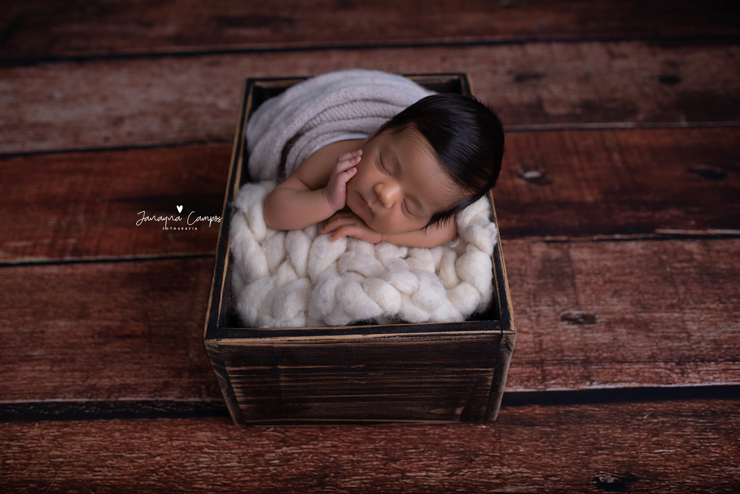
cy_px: 247
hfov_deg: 54.4
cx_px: 370
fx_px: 720
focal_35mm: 35
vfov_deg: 37.9
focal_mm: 35
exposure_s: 1/200
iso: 50
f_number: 2.8
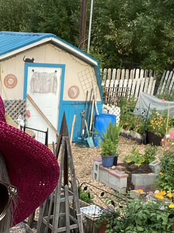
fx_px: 429
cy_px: 168
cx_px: 46
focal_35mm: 64
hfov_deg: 22.7
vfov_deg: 29.9
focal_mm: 2.71
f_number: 2.2
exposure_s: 1/122
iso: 32
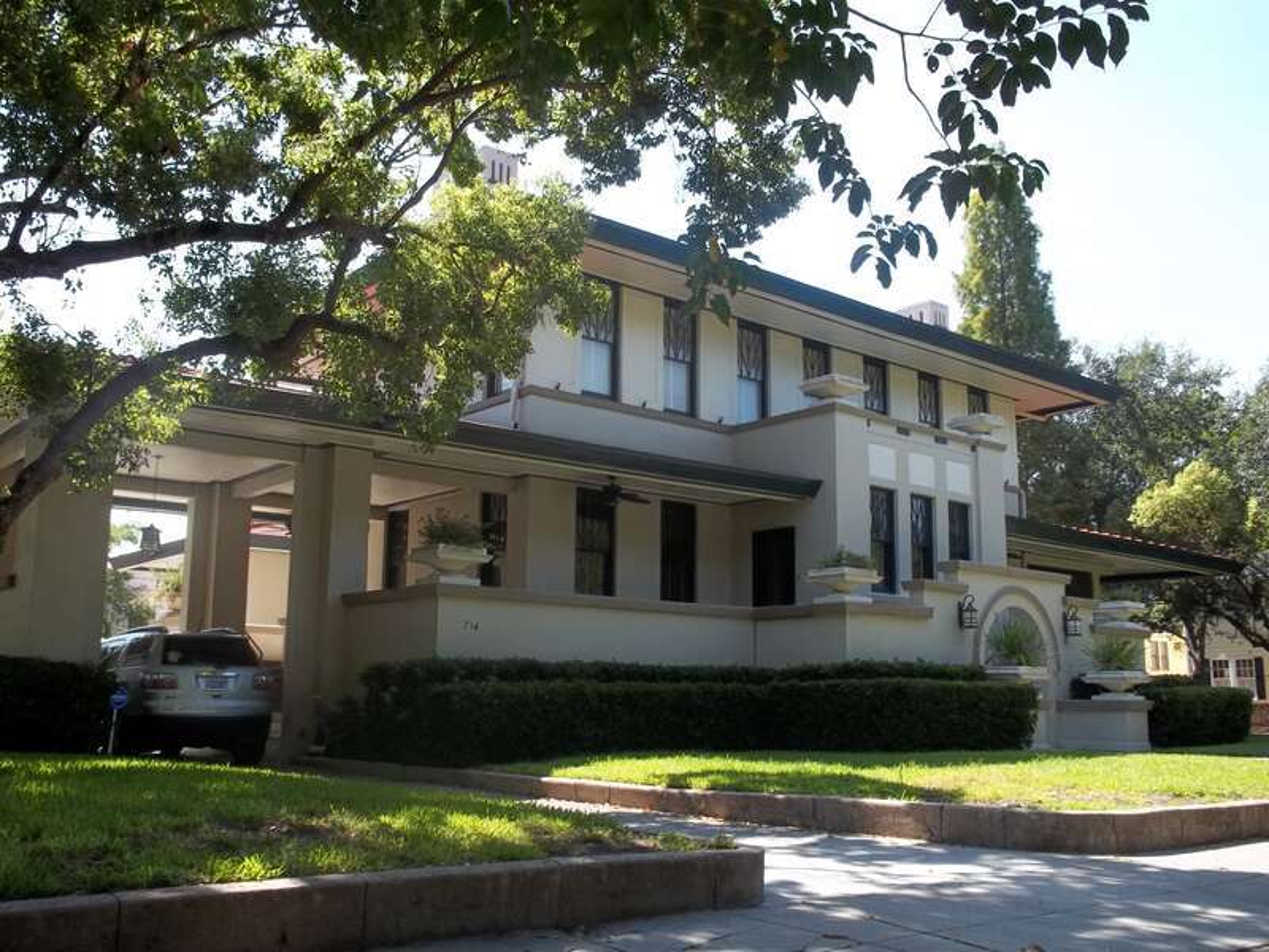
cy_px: 476
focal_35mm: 33
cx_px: 634
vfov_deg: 42.9
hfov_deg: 55.4
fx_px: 1210
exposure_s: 1/250
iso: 64
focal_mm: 5.9
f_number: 3.3
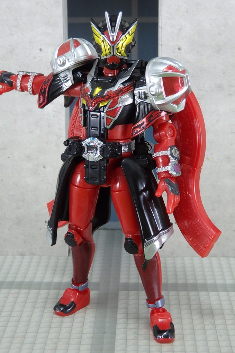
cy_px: 176
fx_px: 676
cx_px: 103
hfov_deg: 19.7
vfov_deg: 29.2
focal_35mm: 69
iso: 250
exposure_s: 1/60
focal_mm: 11.9
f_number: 4.4
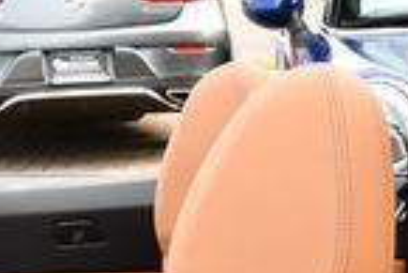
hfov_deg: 11.6
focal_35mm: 159
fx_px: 1804
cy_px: 591
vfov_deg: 8.1
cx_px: 808
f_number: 4.5
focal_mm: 18
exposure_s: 1/100
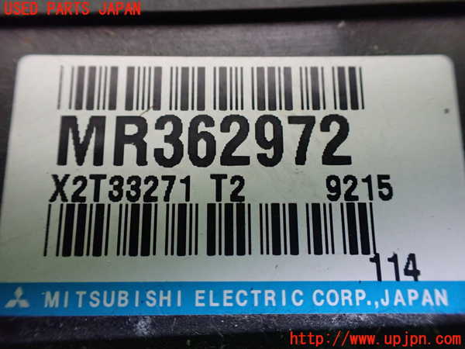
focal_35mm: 30
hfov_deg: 60.0
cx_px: 232
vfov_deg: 46.8
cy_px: 174
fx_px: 403
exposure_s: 1/125
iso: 800
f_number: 2.3
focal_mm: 5.4
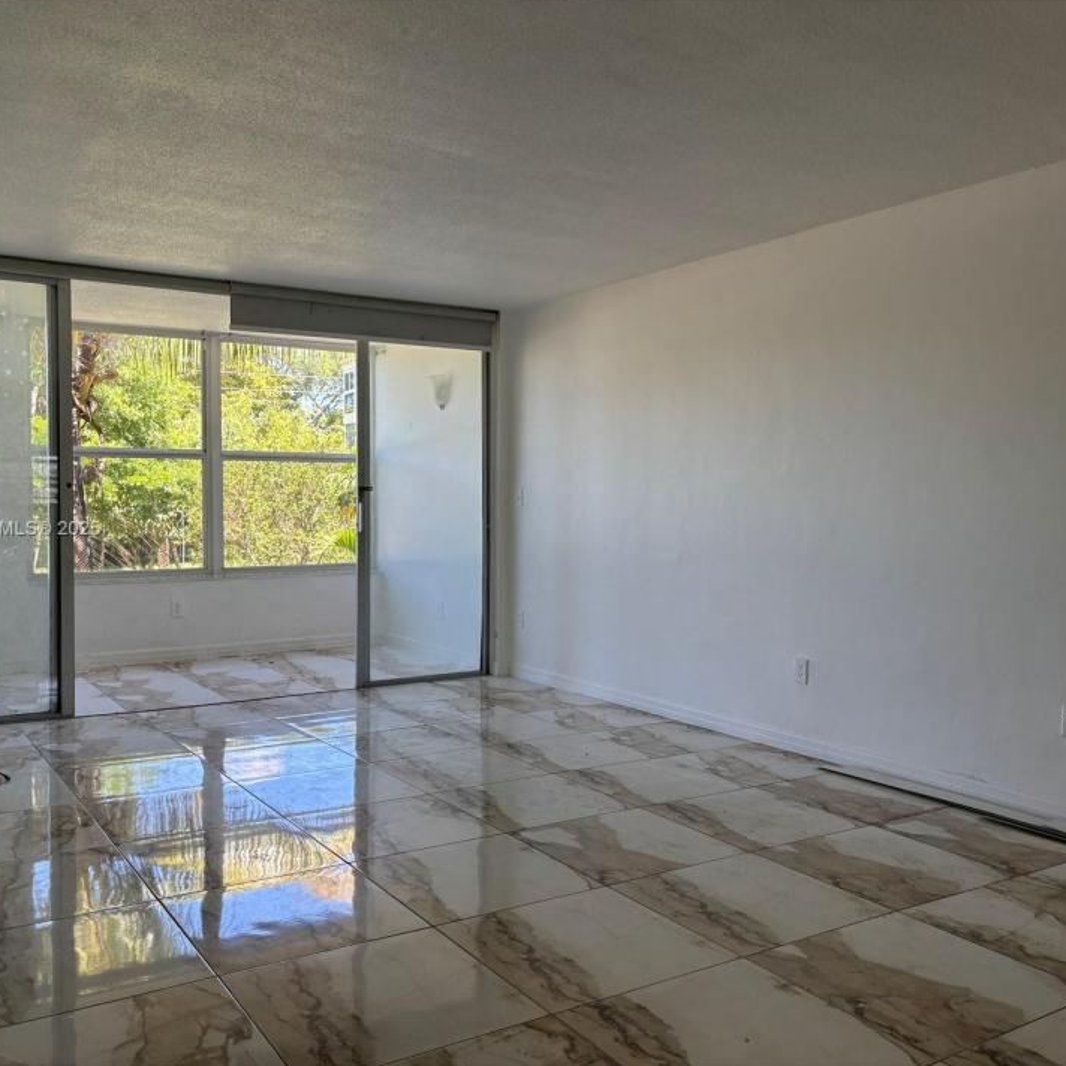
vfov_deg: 52.5
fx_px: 1080
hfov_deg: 52.5
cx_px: 532
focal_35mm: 31
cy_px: 530
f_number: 1.6
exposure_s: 1/121
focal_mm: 5.96
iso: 50
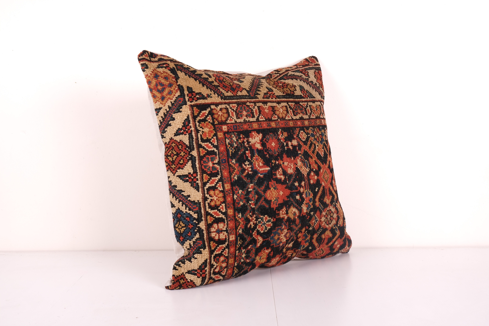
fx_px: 611
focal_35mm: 45
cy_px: 163
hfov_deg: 43.6
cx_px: 244
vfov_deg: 29.9
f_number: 10
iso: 80
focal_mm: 30.2
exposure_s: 1/160
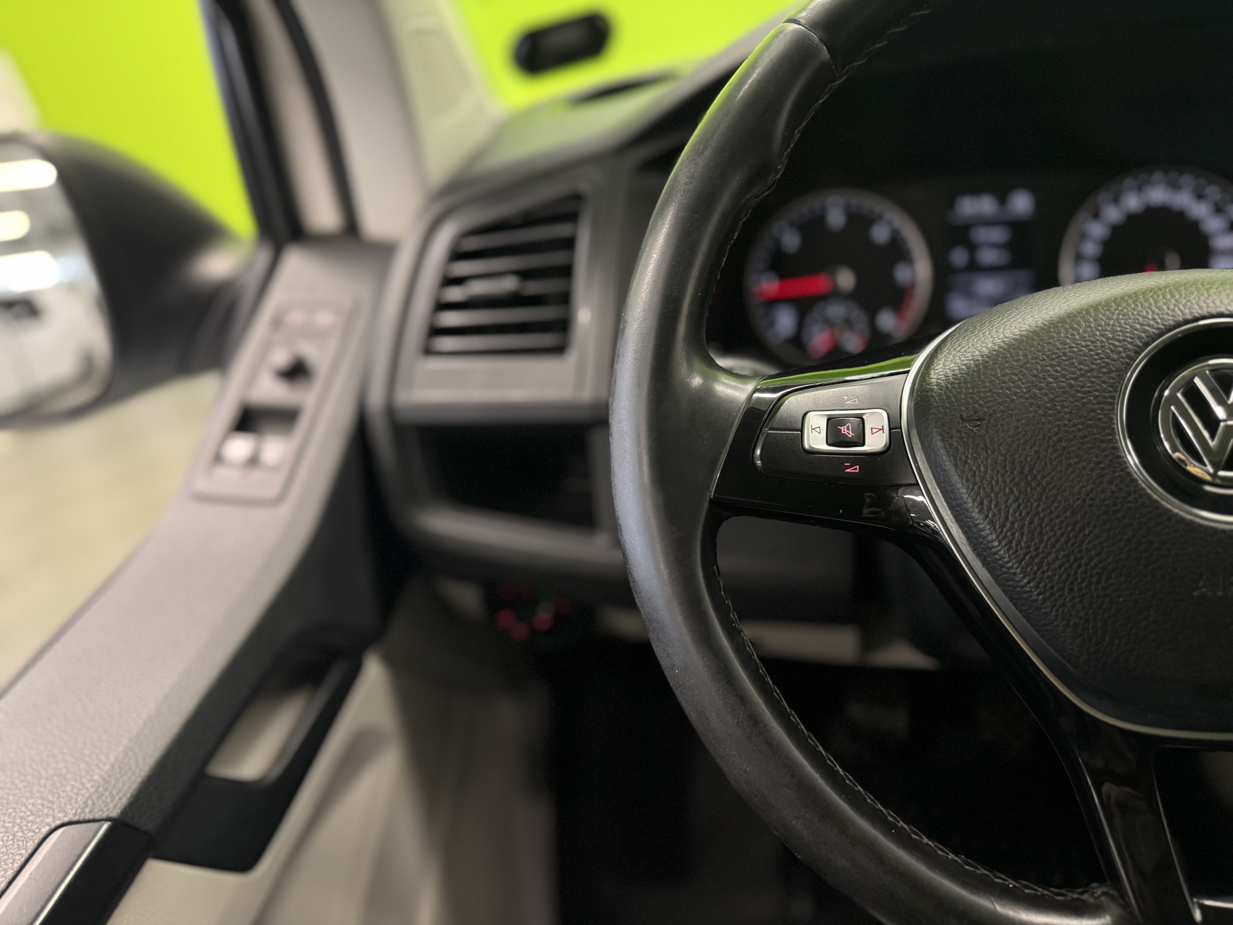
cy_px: 462
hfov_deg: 71.6
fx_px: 855
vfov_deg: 56.8
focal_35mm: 24
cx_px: 616
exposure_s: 1/50
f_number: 1.78
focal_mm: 6.76
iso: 320
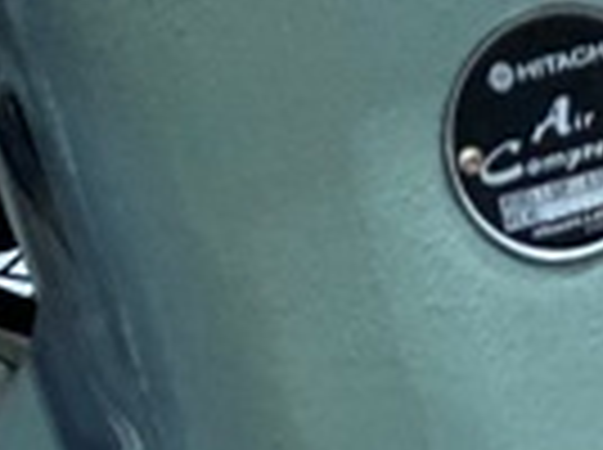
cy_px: 1076
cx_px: 1116
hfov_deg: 13.2
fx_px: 2330
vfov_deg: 9.8
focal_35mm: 134
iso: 400
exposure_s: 1/40
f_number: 1.8
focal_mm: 3.99
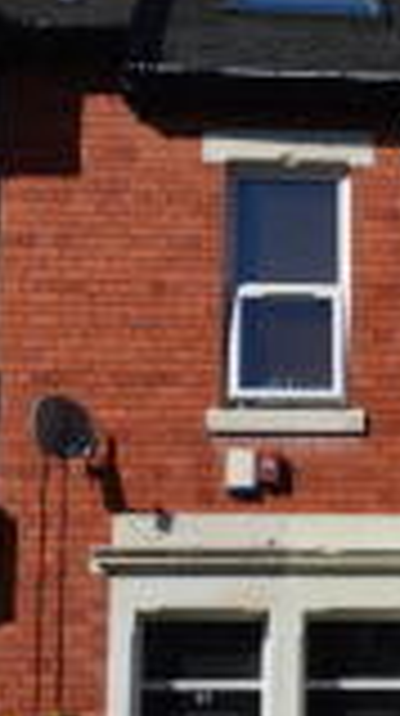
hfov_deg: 12.5
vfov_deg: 22.7
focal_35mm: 94
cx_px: 481
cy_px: 394
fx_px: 1779
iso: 180
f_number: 11
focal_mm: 20
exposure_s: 1/500
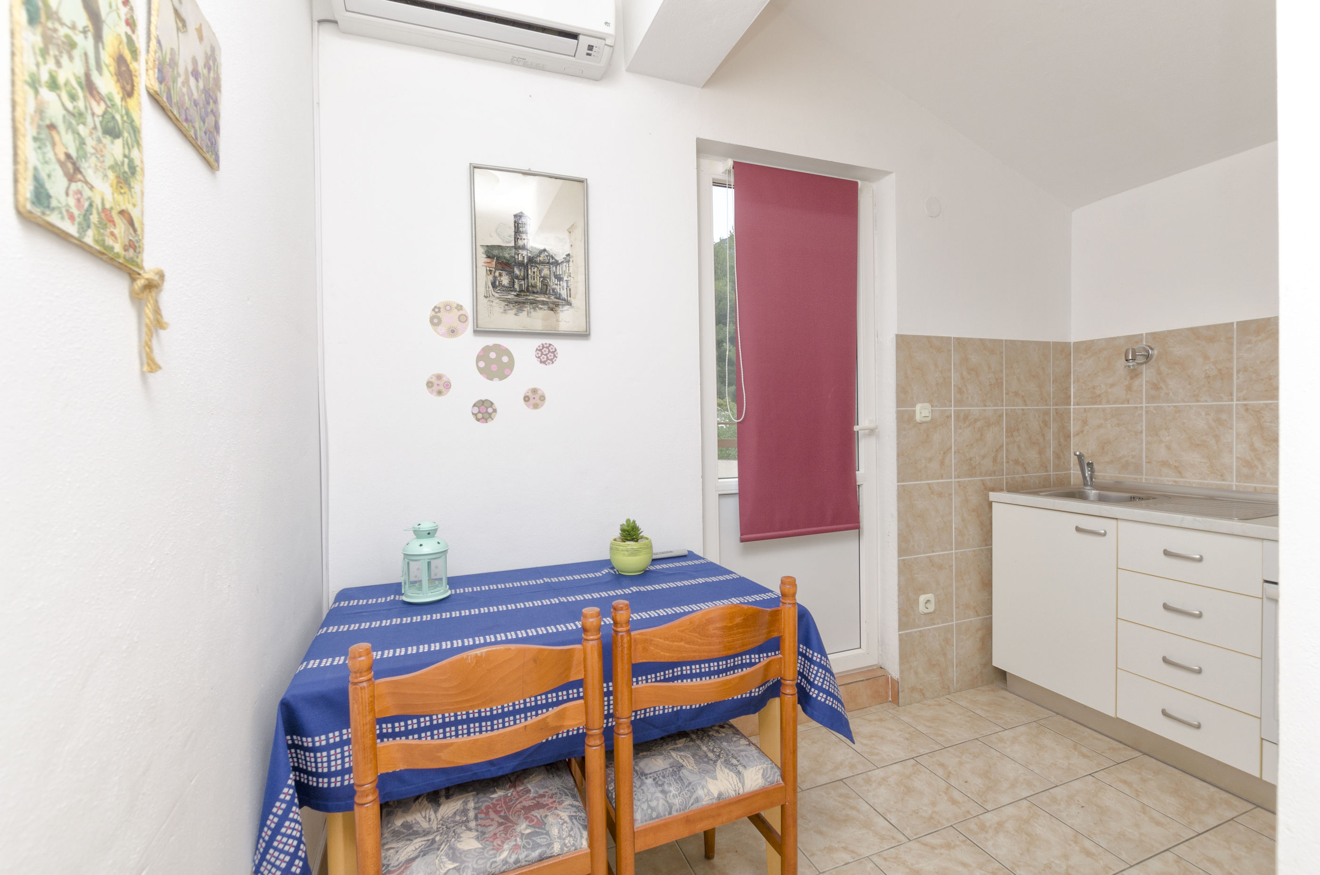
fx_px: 604
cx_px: 660
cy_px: 438
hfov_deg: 95.1
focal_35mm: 16
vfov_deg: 71.8
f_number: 8
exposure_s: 1/160
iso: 125
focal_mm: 11
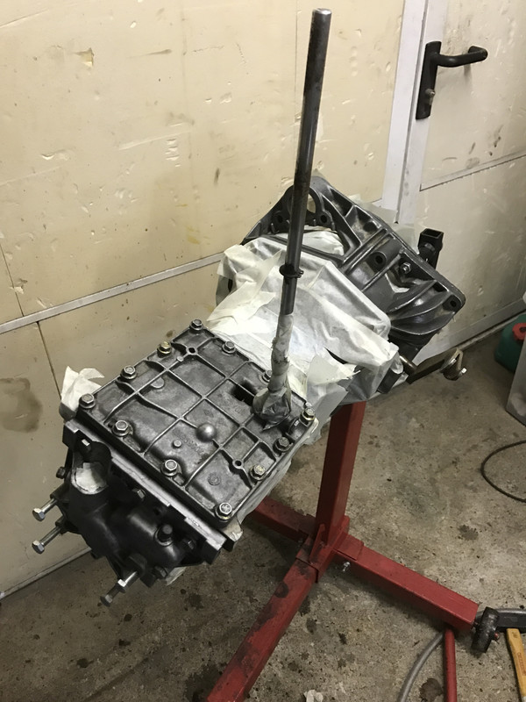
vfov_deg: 63.4
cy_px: 351
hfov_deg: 49.7
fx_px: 567
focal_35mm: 28
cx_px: 263
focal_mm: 3.99
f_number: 1.8
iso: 80
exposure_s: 1/17
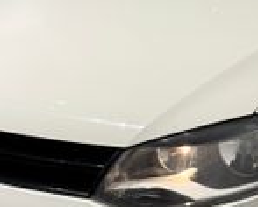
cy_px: 86
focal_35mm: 75
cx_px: 186
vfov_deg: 20.5
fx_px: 573
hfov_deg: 25.1
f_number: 1.78
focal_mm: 6.76
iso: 125
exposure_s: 1/60
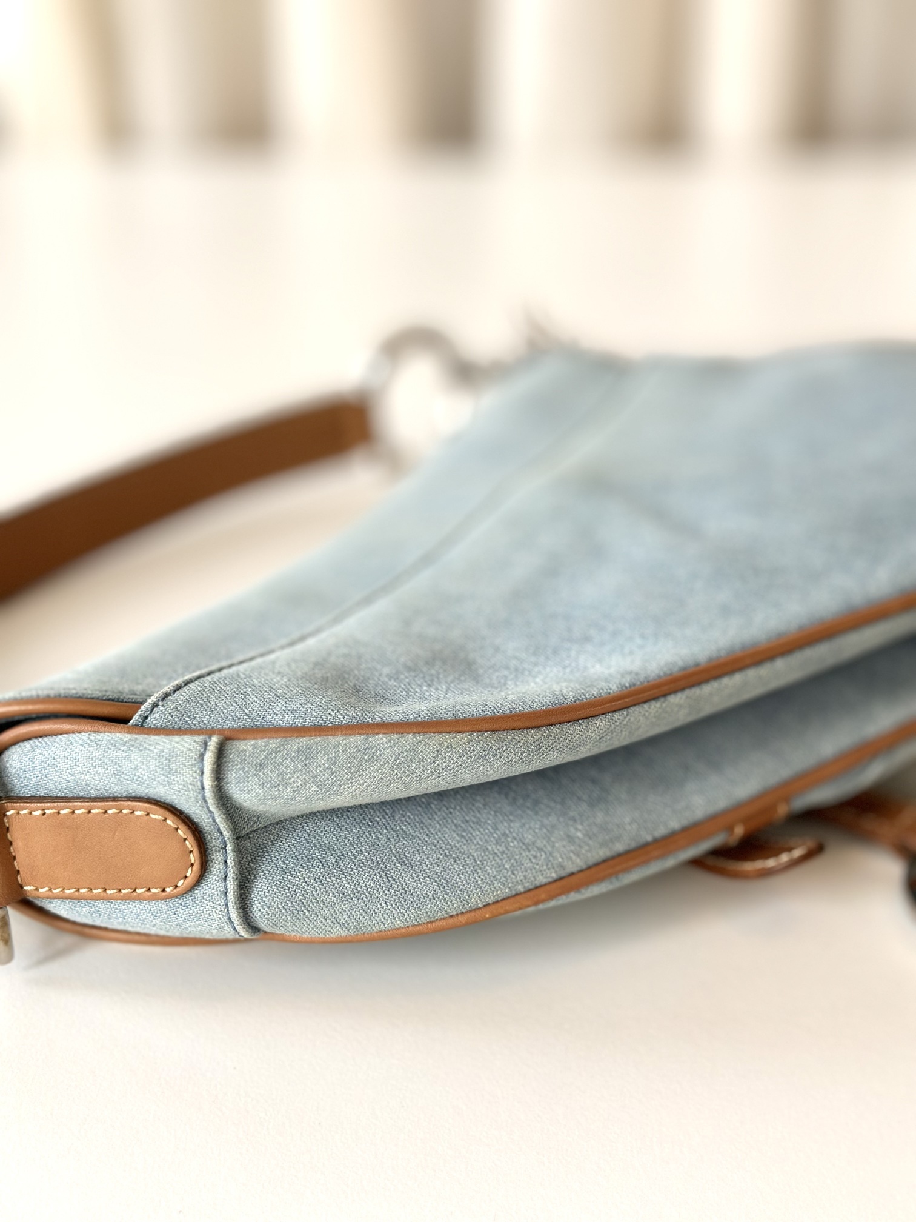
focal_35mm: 48
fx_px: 1694
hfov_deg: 30.3
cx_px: 458
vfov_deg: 39.7
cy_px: 611
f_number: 1.78
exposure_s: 1/141
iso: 64
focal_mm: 6.86
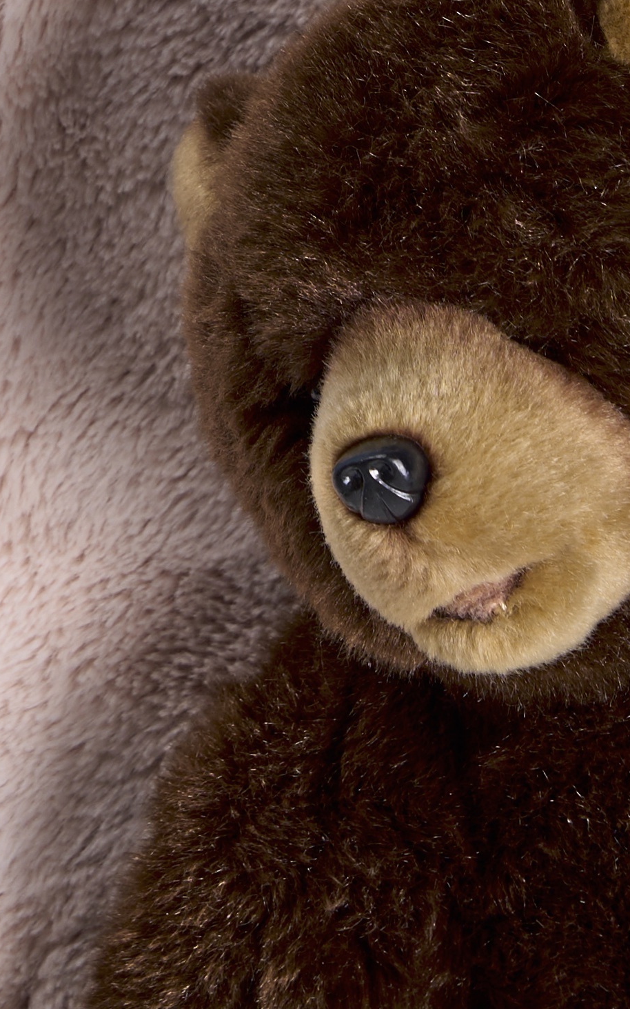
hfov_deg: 5.5
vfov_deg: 8.5
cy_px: -1130
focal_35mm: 232
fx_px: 6385
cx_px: -541
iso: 100
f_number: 7.1
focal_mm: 48.7
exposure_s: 1/200
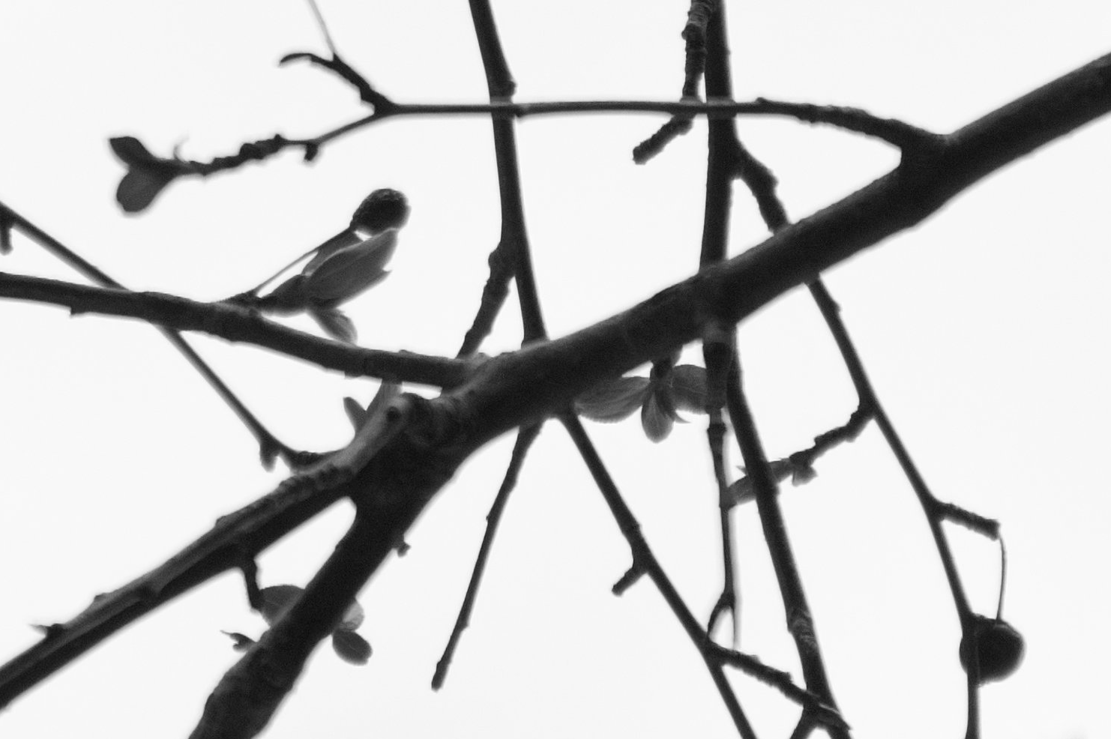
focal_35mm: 652
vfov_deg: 2.1
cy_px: 84
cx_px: 166
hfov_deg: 3.2
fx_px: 20104
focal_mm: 115
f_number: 6
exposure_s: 1/2500
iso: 100
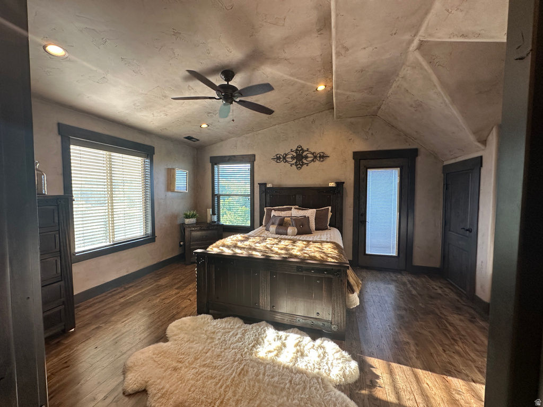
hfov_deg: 102.1
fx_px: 220
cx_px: 272
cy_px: 204
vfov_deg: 85.7
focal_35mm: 14
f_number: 2.2
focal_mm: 2.22
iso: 200
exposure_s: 1/99
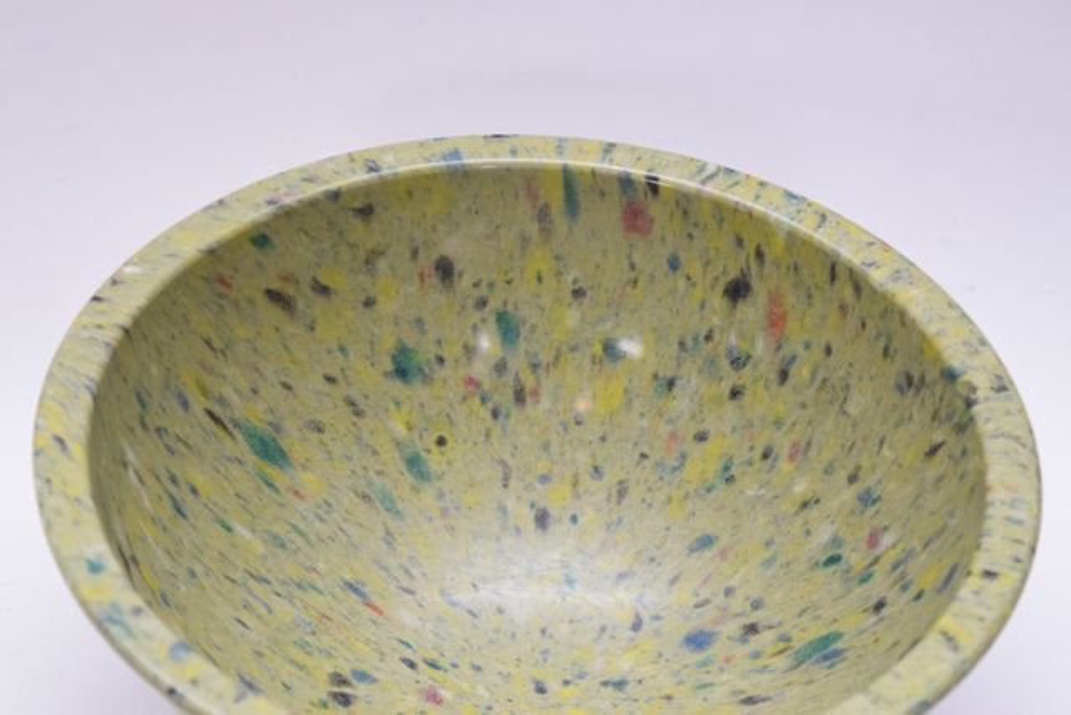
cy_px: 358
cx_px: 536
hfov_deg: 24.6
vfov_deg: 16.6
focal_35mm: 82
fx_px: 2455
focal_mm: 55
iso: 1600
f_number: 5.6
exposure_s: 1/100
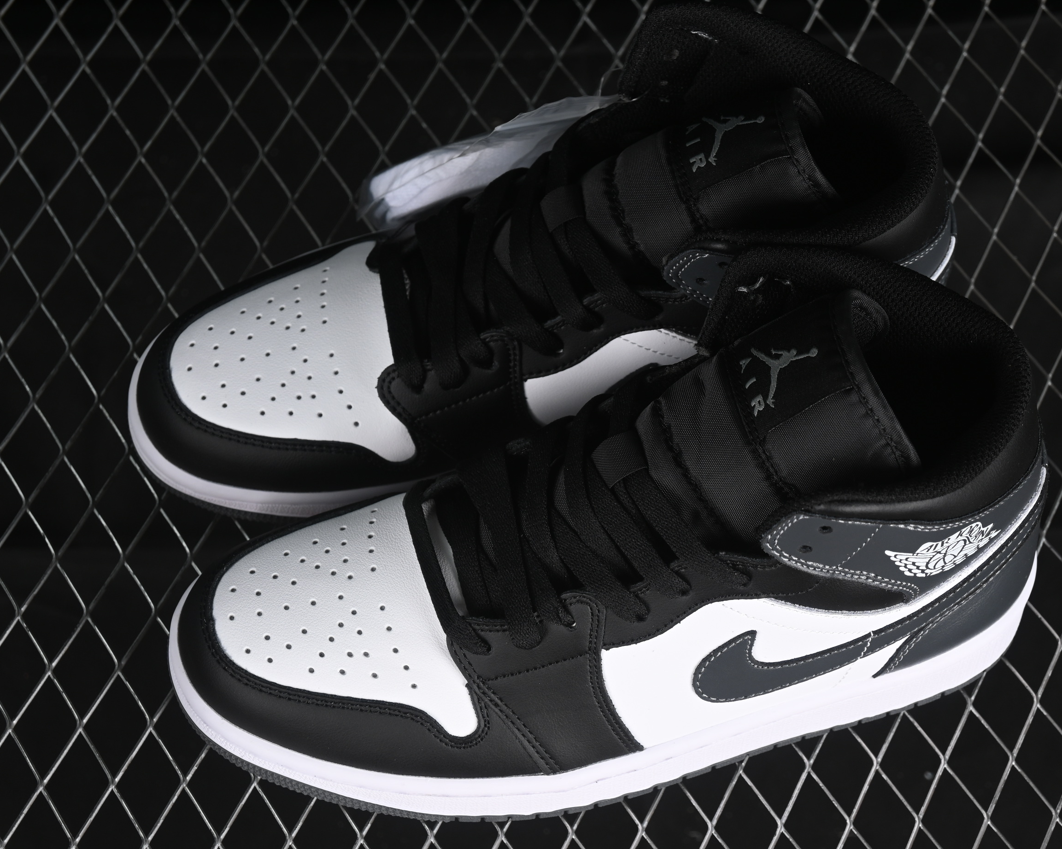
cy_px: 423
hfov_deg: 22.5
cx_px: 609
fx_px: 2672
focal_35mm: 85
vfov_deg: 18.1
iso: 160
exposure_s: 1/60
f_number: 6.3
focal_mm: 50
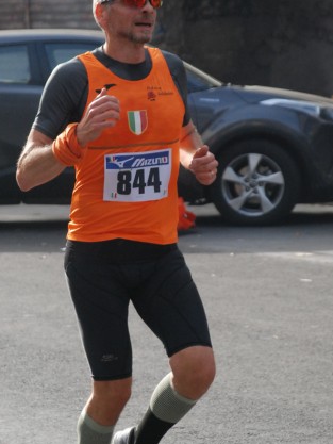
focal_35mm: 208
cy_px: 182
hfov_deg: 7.1
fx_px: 2667
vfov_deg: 9.5
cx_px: 155
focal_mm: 100
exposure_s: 1/800
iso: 1000
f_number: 5.6
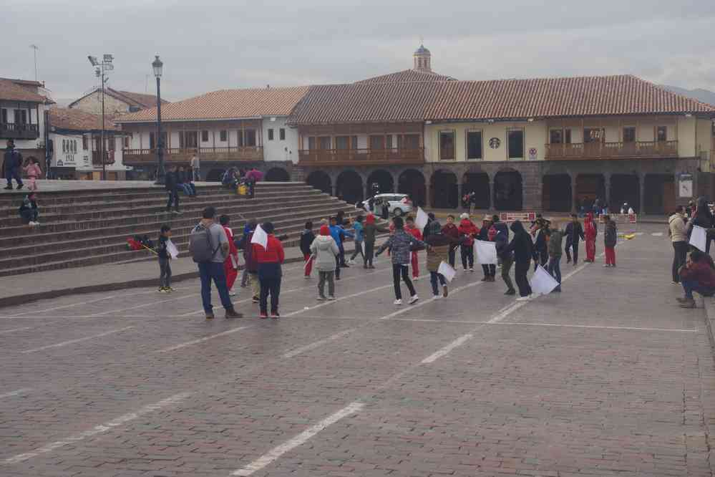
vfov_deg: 21.1
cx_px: 358
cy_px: 238
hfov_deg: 31.2
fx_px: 1281
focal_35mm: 64
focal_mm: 43
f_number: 10
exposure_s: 1/80
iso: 200
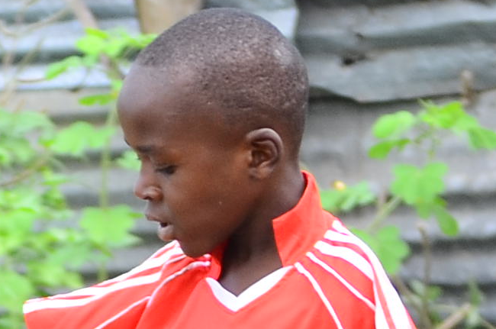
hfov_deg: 2.2
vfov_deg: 1.5
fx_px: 12819
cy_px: 783
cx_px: -411
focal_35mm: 932
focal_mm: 82
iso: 200
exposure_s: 1/250
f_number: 4.2
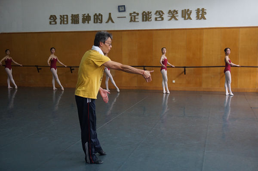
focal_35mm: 44
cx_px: 129
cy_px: 86
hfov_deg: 45.0
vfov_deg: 30.8
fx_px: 311
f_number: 4.5
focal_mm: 29
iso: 1250
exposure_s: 1/160
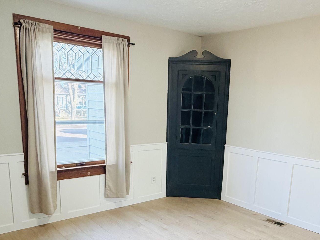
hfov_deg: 55.1
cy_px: 165
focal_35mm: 33
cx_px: 184
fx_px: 305
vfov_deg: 42.2
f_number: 2.2
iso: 320
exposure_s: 1/120
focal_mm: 2.22
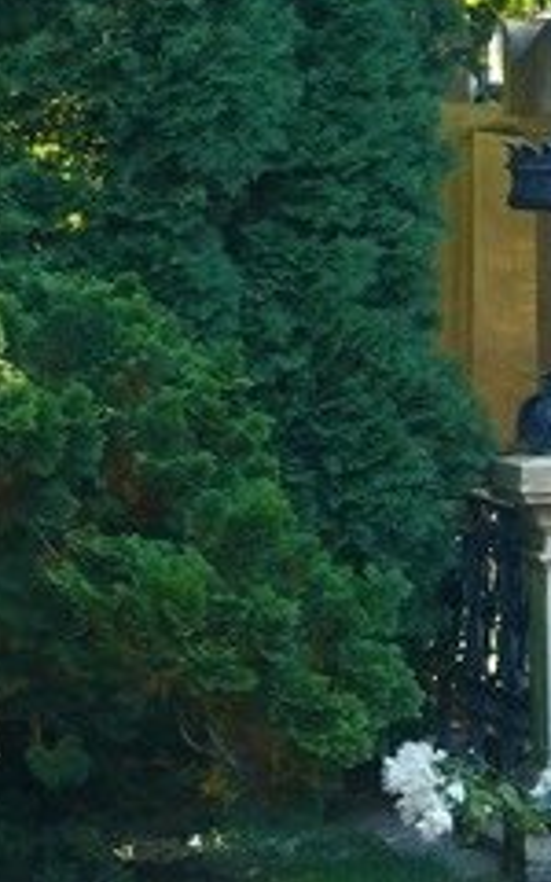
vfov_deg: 5.5
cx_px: 885
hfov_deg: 3.5
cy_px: -143
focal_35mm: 377
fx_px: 9058
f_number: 3.6
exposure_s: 1/30
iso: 125
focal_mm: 24
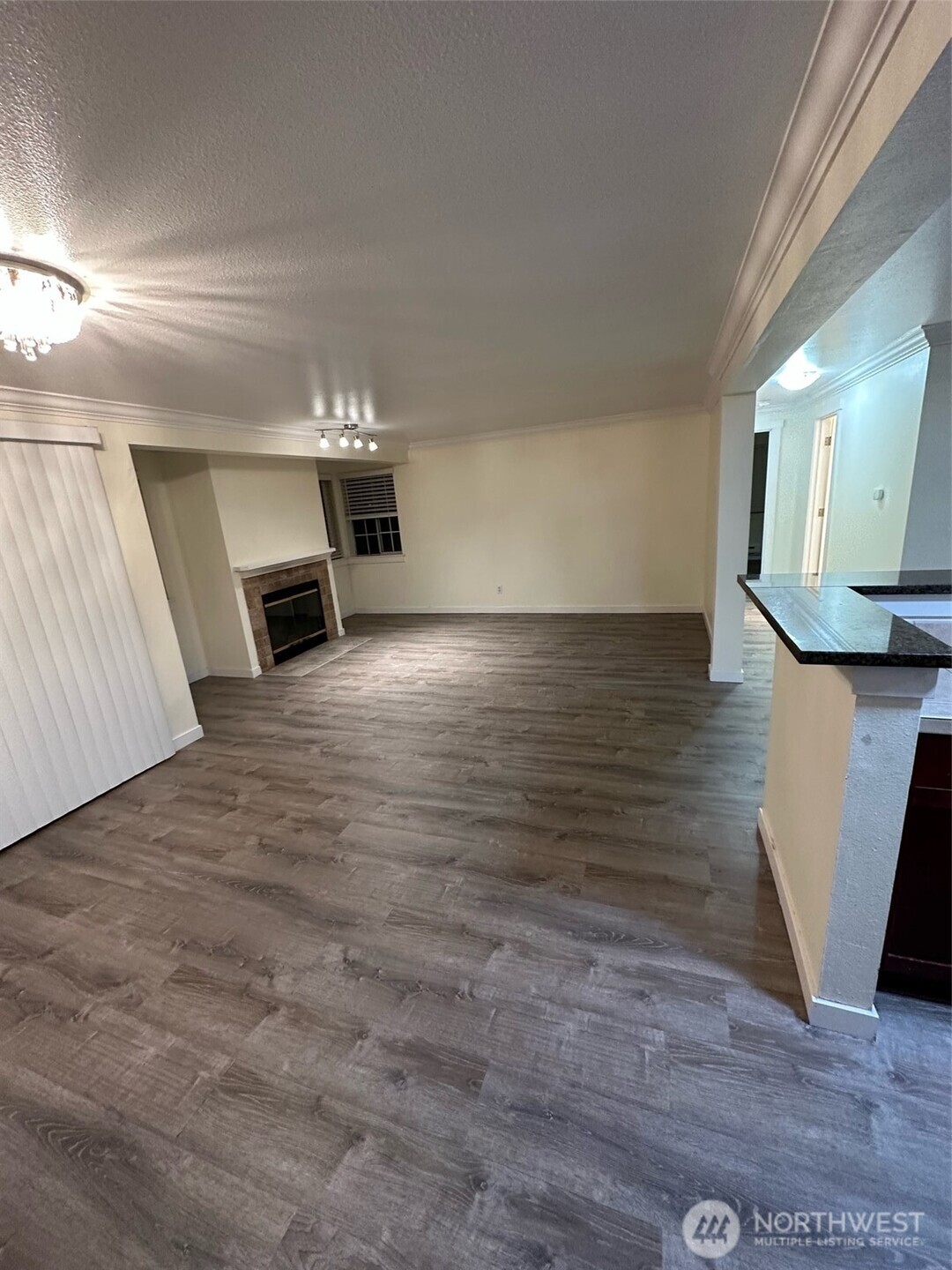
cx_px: 476
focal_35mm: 14
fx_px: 513
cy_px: 635
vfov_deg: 102.1
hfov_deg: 85.7
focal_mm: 2.22
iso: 320
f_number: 2.2
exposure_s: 1/60
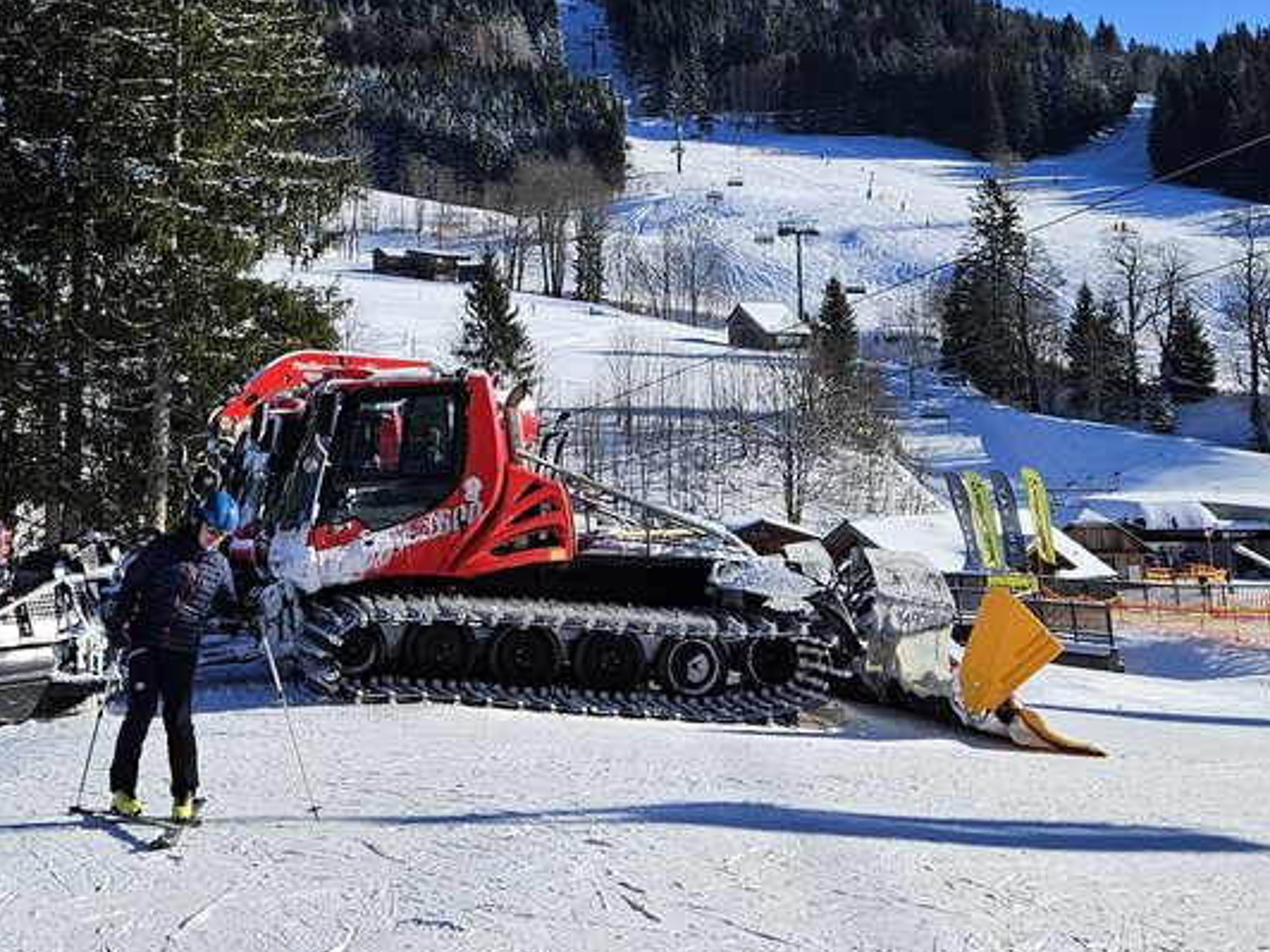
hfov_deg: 32.5
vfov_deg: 24.0
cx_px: 462
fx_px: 2165
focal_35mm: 59
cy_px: 52
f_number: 1.8
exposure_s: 1/2283
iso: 25
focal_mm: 5.4
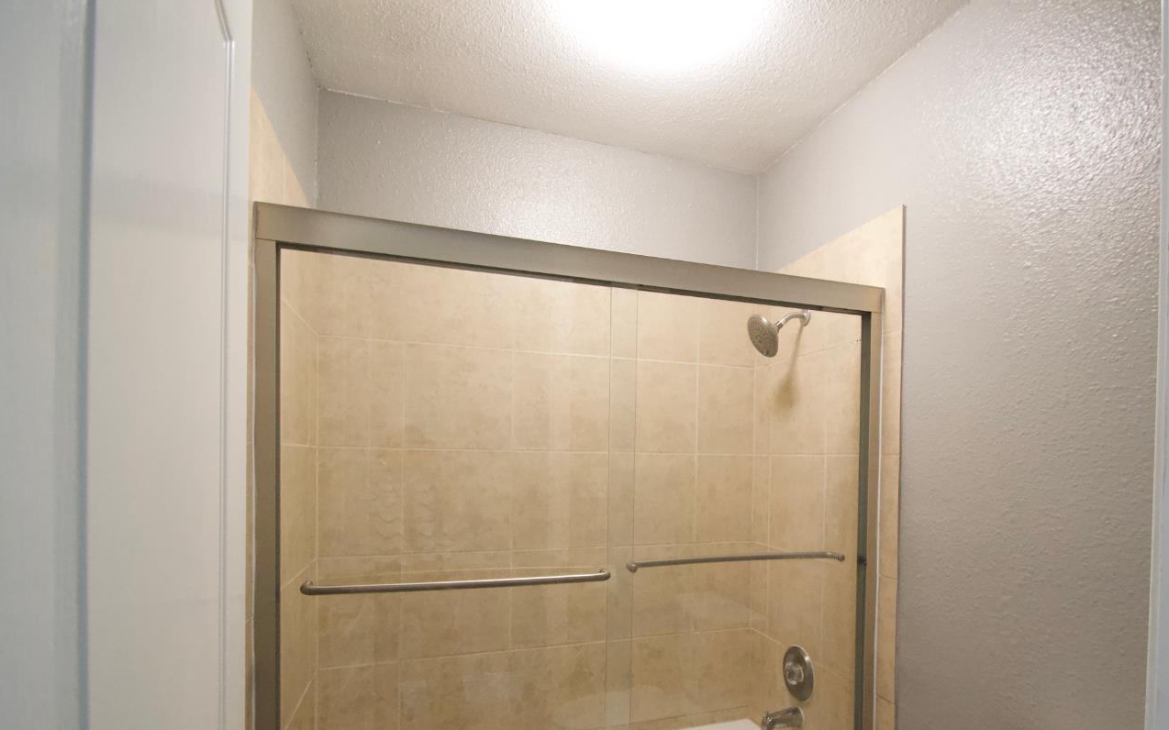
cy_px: 456
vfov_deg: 64.1
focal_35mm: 18
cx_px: 662
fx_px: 573
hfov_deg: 90.6
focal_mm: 10
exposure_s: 1/60
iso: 2500
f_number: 3.5
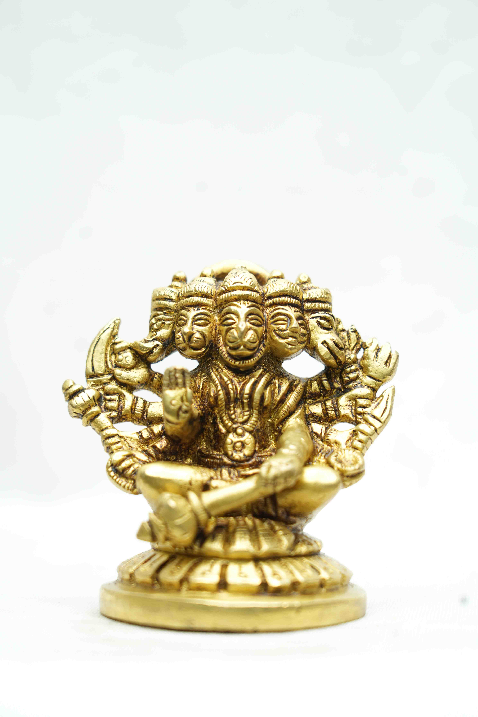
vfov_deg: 19.5
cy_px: 358
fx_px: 2091
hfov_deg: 13.0
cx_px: 239
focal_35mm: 105
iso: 500
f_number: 5.6
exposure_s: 1/60
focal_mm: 105
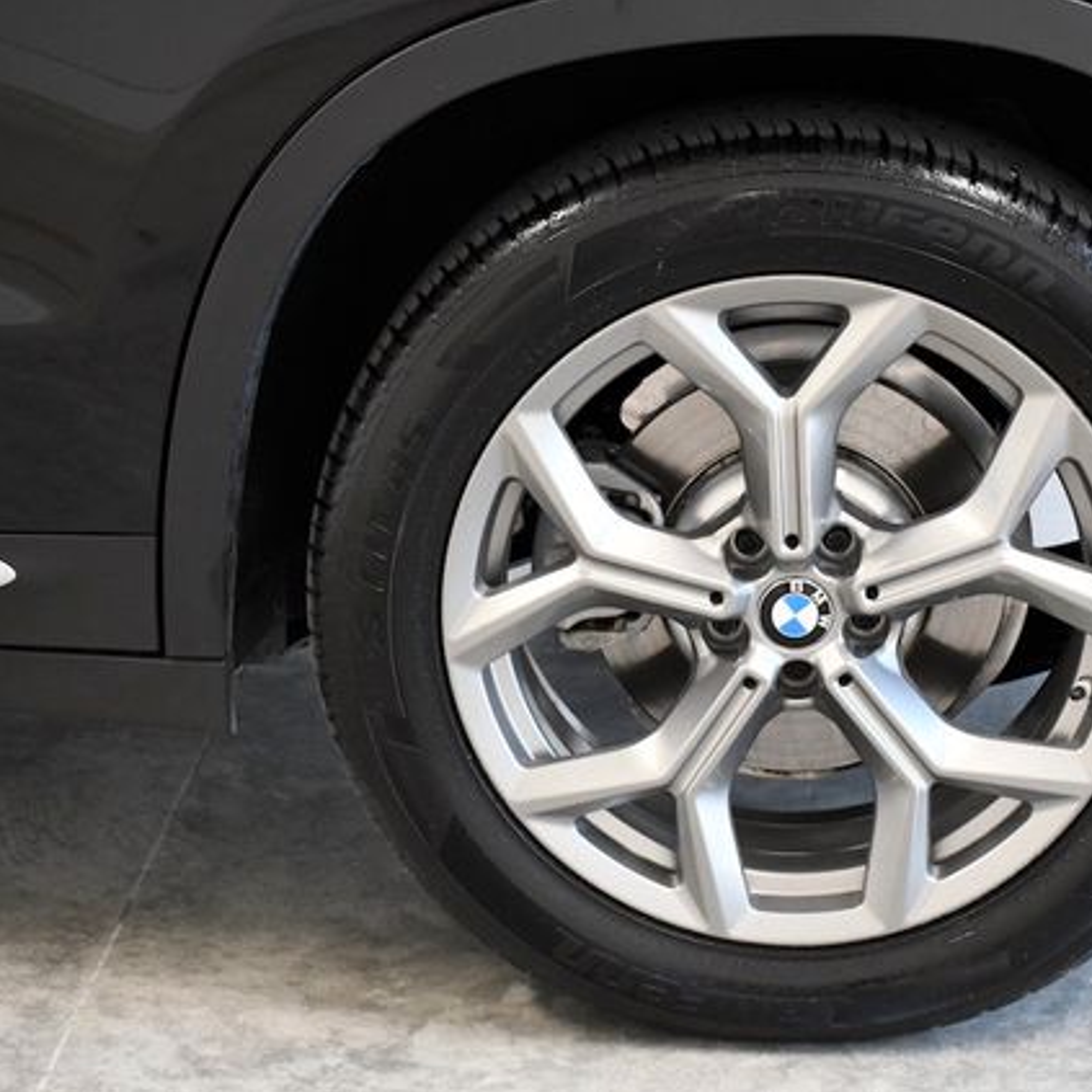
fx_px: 2891
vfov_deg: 21.4
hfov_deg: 21.3
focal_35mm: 81
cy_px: 546
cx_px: 780
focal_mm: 42
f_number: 7.1
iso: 2500
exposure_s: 1/200
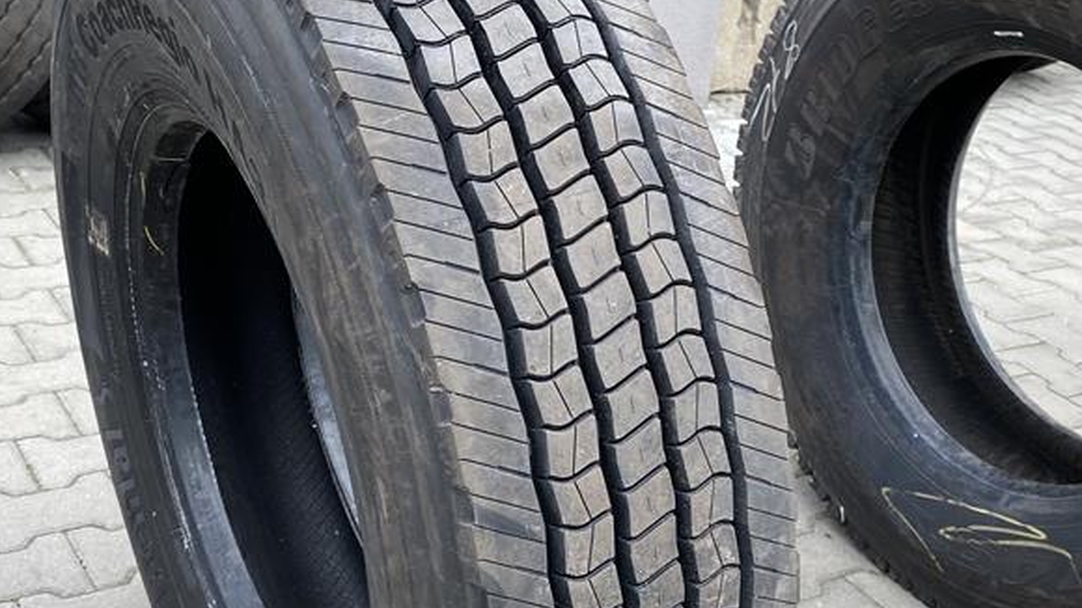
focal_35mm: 50
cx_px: 532
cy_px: 435
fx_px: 1434
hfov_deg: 41.3
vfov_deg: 23.8
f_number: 1.8
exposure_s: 1/568
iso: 32
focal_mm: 4.25
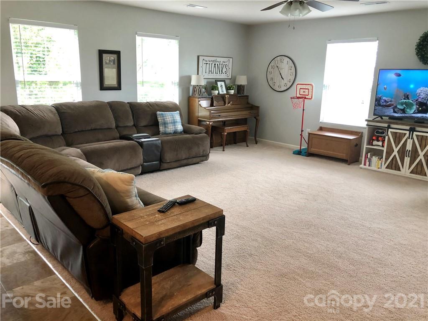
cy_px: 160
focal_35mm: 28
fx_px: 346
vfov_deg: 49.7
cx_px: 214
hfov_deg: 63.4
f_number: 1.8
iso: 40
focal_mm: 3.99
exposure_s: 1/15
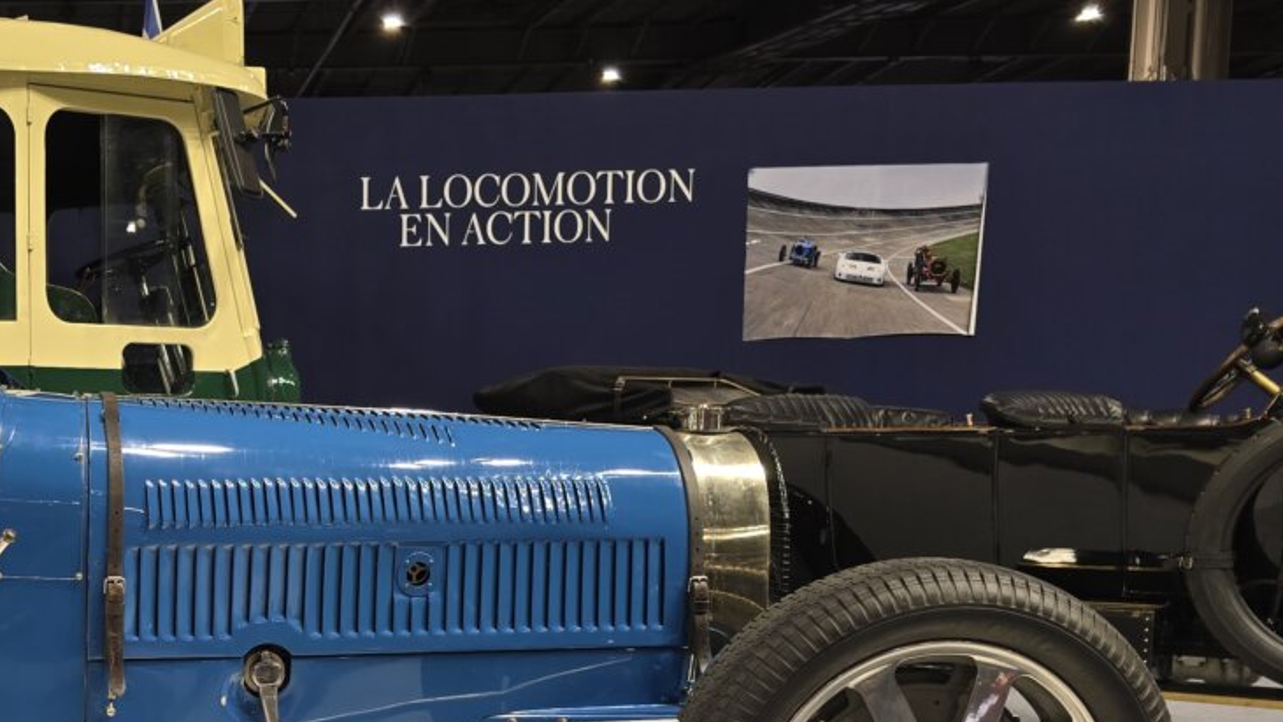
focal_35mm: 48
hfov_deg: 39.3
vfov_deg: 24.2
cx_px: 90
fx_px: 1633
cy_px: 655
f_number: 1.7
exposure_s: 1/50
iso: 50
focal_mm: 6.3
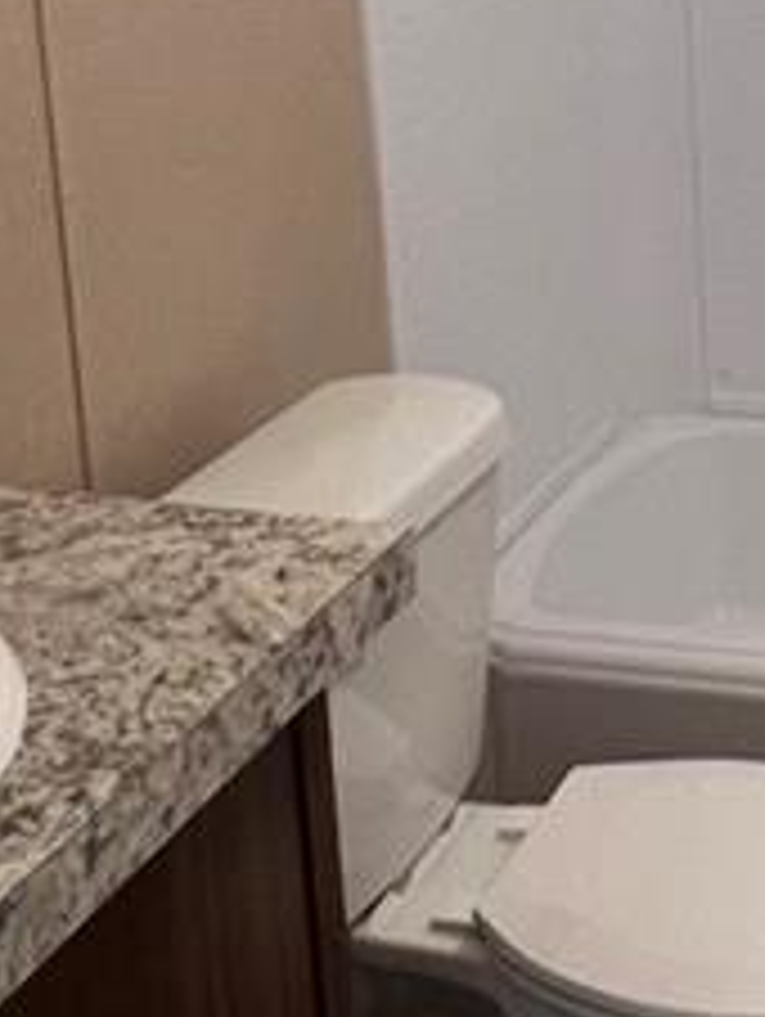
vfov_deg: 26.9
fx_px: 2029
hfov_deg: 20.9
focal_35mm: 69
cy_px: 45
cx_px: 684
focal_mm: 1.57
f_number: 1.8
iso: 200
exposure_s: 1/60
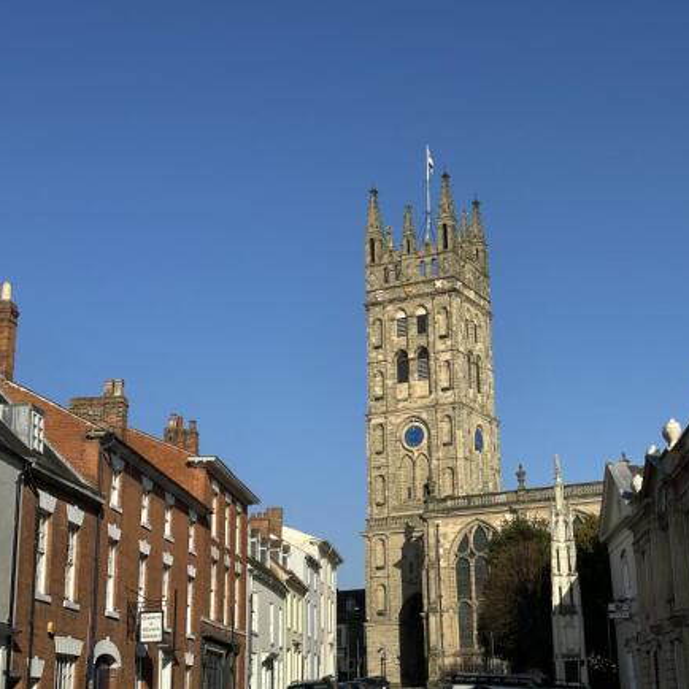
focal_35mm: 57
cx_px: 409
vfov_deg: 30.0
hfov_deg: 30.0
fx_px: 1284
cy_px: 344
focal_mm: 6.86
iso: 64
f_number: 1.78
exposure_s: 1/5000
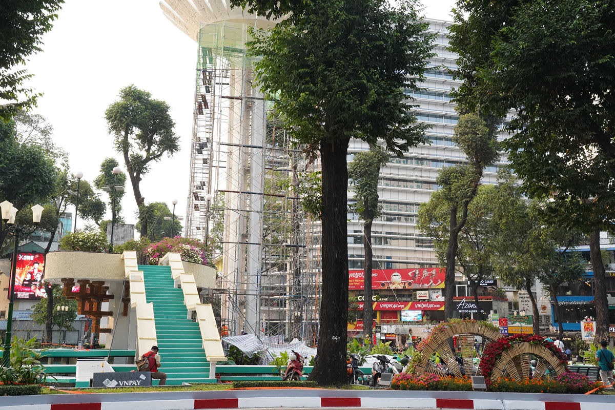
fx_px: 717
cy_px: 205
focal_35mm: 42
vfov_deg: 31.9
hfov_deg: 46.4
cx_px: 308
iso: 4000
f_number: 11
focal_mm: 42
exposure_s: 1/500
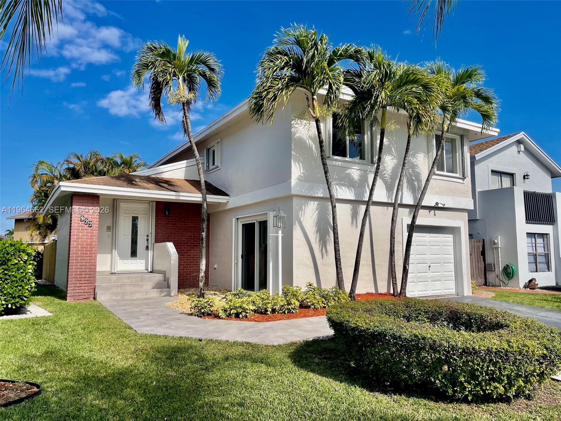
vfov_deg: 53.1
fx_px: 421
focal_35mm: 26
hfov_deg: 67.3
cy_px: 210
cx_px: 280
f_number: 1.6
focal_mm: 5.1
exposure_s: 1/5917
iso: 32
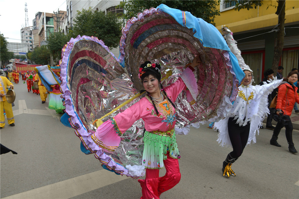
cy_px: 100
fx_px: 199
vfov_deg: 53.1
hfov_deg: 73.7
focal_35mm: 24
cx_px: 150
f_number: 8
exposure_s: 1/200
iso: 100
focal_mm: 24
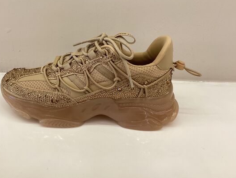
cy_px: 81
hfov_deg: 52.5
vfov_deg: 40.7
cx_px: 106
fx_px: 239
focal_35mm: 35
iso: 64
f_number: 2.4
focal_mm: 3.3
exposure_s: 1/100
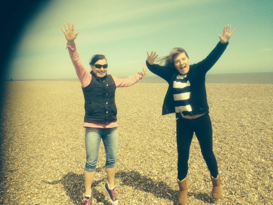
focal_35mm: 33
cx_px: 136
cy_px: 102
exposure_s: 1/1869
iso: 50
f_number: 2.4
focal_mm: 4.12
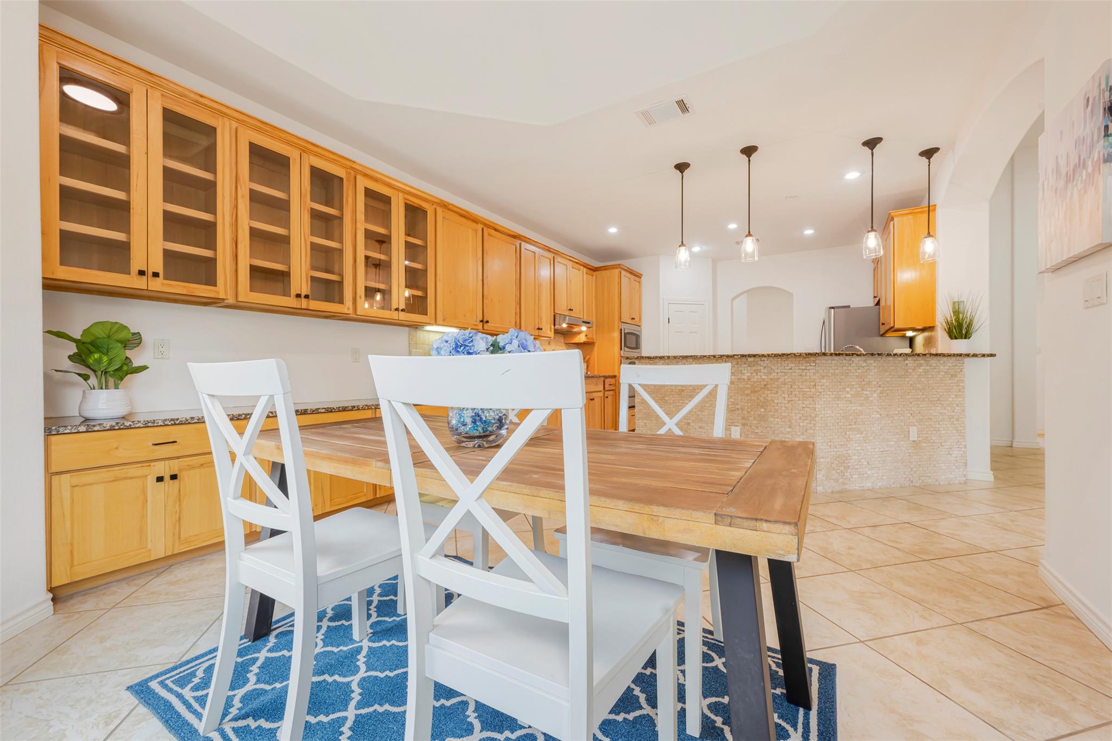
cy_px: 370
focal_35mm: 14
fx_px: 432
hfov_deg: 104.3
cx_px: 556
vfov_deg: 81.2
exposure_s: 1/3
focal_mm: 14
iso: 250
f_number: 11
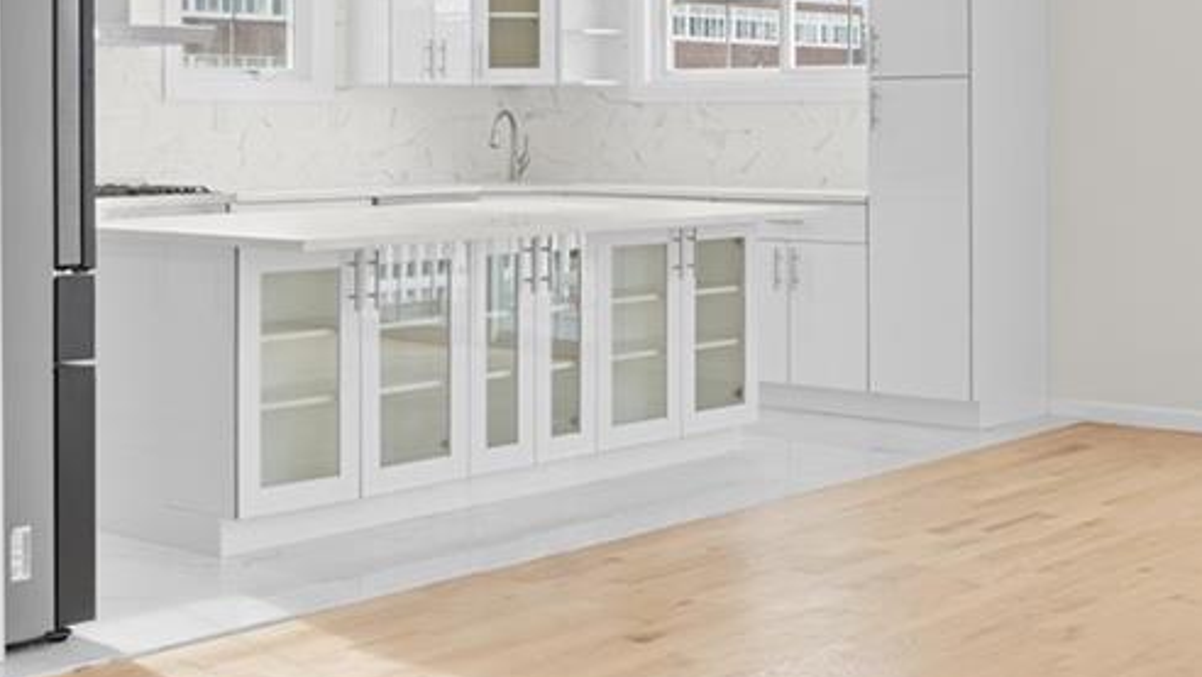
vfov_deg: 19.5
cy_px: 114
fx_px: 1945
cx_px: 491
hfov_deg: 34.3
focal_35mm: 61
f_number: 10
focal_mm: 14
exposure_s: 1/6
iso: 250
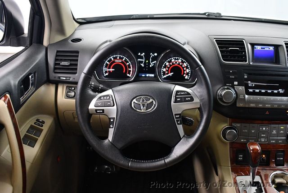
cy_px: 96
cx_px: 144
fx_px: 288
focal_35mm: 36
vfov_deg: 36.9
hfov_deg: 53.1
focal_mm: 18
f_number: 3.5
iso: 3200
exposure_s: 1/80
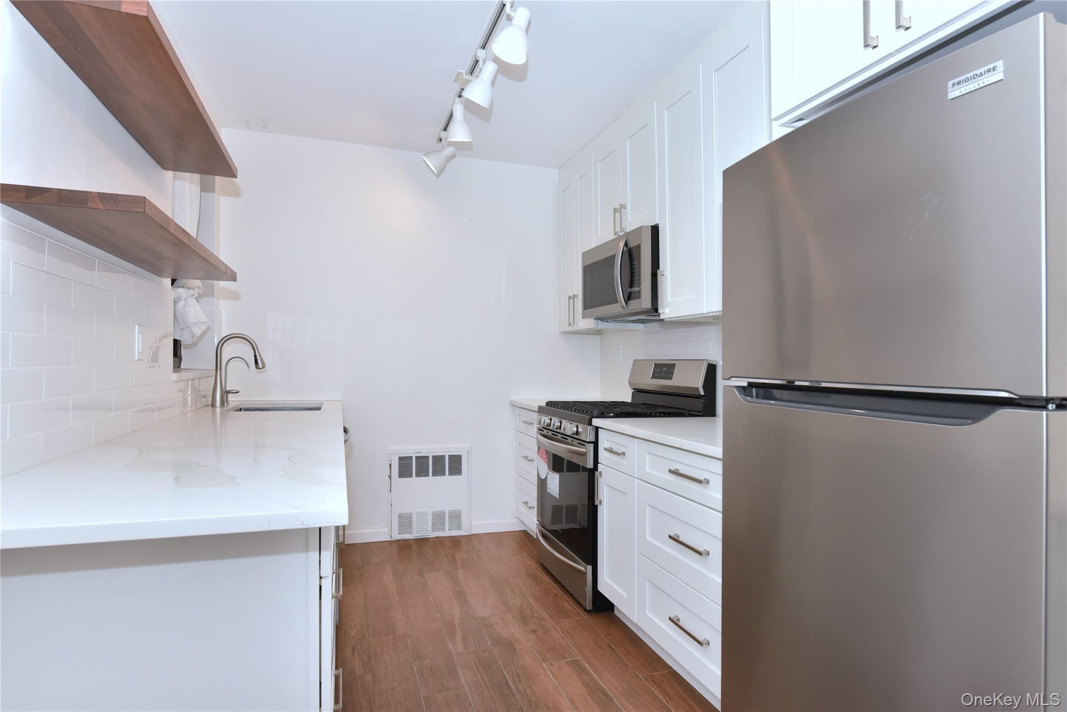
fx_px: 593
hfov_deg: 84.0
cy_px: 356
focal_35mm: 20
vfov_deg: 61.9
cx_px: 534
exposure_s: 1/160
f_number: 8
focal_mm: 20
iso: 1600
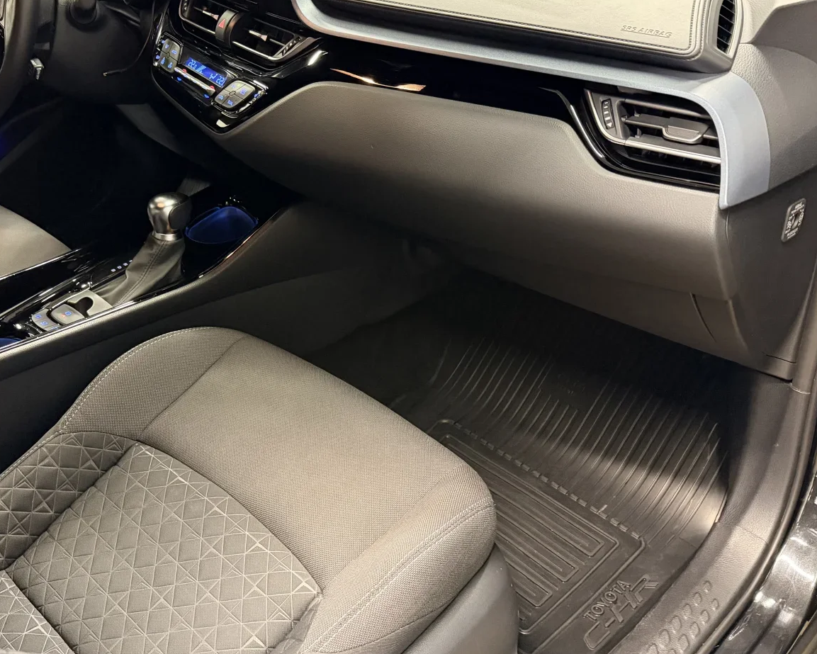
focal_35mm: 39
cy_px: 277
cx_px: 285
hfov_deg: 46.2
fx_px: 943
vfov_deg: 38.2
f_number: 1.78
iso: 800
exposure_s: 1/33
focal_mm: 6.76
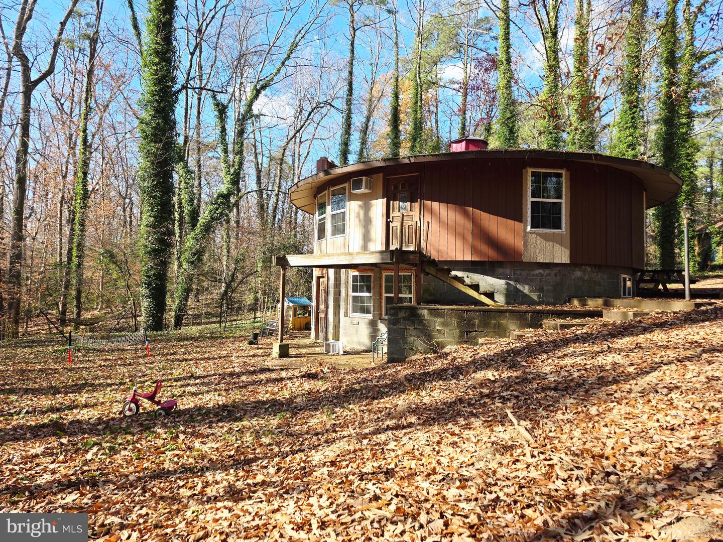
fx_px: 480
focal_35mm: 23
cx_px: 362
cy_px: 271
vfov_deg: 58.9
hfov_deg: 73.9
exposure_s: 1/217
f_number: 1.7
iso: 12
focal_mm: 6.3
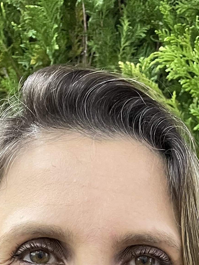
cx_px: 119
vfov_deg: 18.5
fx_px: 698
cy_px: 424
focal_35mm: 91
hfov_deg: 16.2
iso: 320
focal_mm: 4.2
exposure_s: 1/60
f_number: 1.6
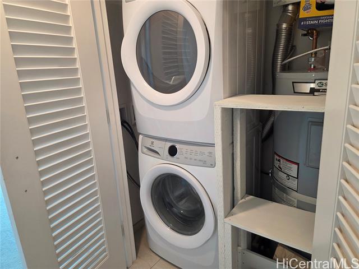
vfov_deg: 58.9
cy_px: 134
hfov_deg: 73.9
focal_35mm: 23
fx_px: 239
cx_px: 180
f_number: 1.7
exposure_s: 1/120
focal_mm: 6.3
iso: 200
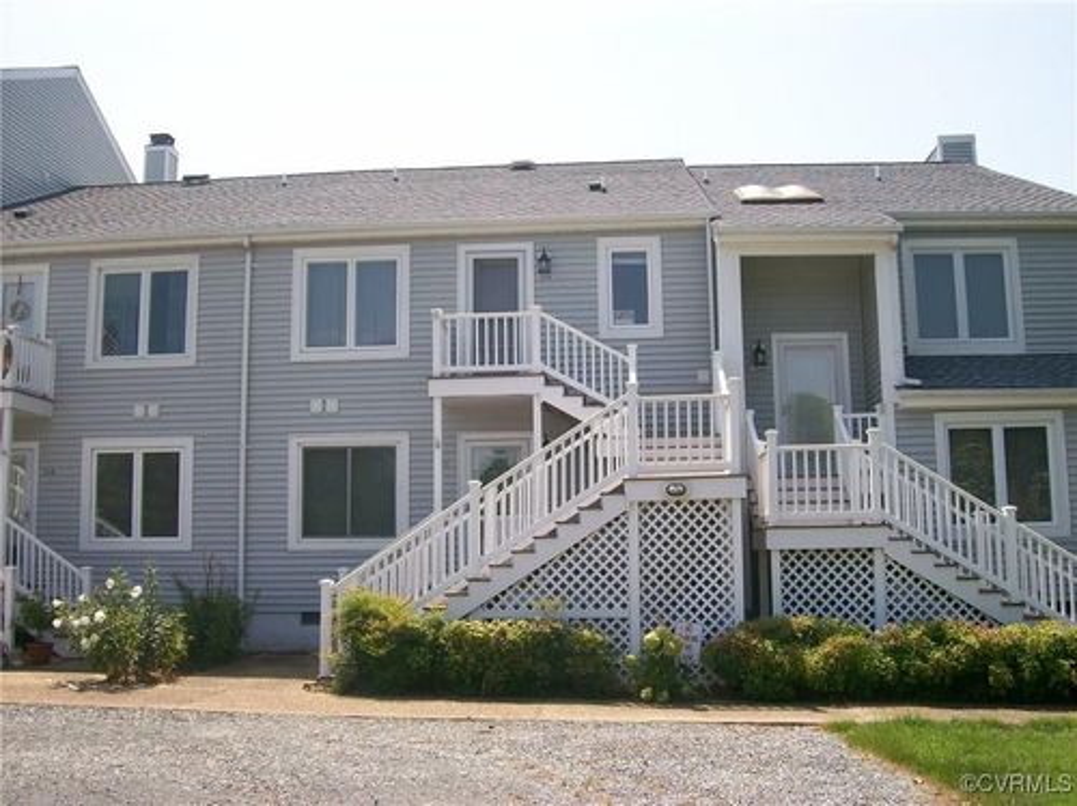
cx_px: 538
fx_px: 1119
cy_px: 403
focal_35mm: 36
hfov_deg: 51.4
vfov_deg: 39.6
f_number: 4.8
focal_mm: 6
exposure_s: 1/556
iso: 80
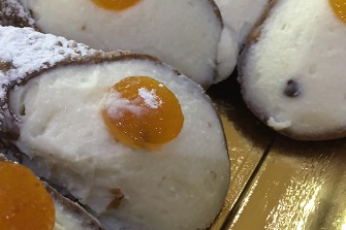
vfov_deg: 25.0
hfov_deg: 35.9
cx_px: 81
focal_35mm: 54
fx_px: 519
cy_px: 107
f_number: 2.2
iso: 80
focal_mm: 4.15
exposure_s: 1/33
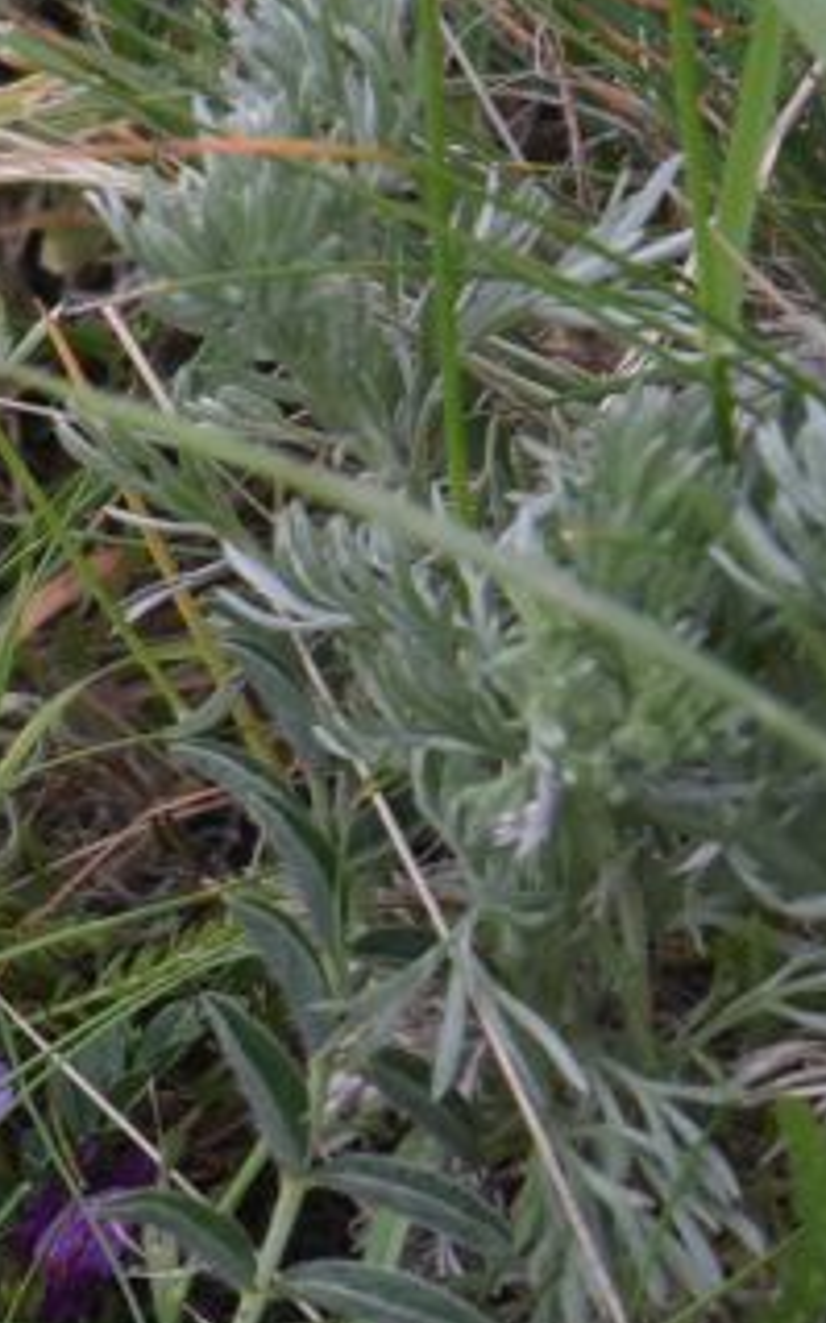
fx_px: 4797
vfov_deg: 15.3
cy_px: 1429
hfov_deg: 8.9
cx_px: -1175
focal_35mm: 133
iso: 800
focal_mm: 32
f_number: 13
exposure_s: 1/125
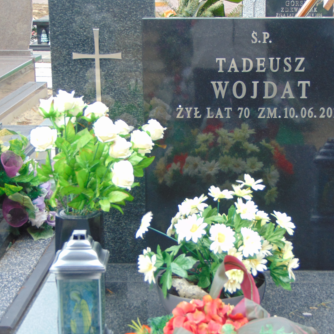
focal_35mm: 84
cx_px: 212
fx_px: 917
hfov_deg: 20.6
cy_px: 167
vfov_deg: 20.6
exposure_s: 1/80
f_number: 3.7
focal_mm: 12.8
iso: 80
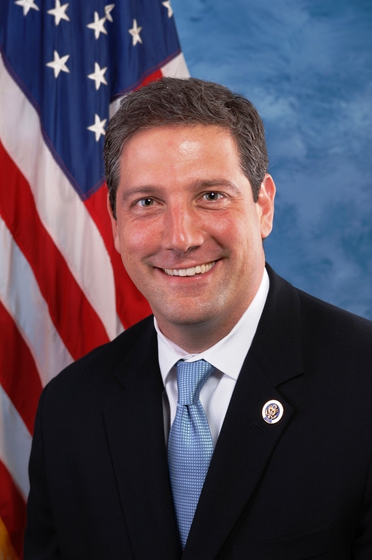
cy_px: 280
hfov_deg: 13.0
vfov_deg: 19.5
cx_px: 186
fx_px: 1632
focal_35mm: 105
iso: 100
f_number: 8
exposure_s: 1/160
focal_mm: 70
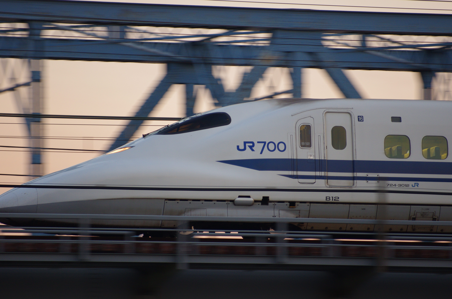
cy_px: 150
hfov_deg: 5.5
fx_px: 4699
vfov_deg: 3.6
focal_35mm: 375
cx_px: 226
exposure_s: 1/100
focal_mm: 250
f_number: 4
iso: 640
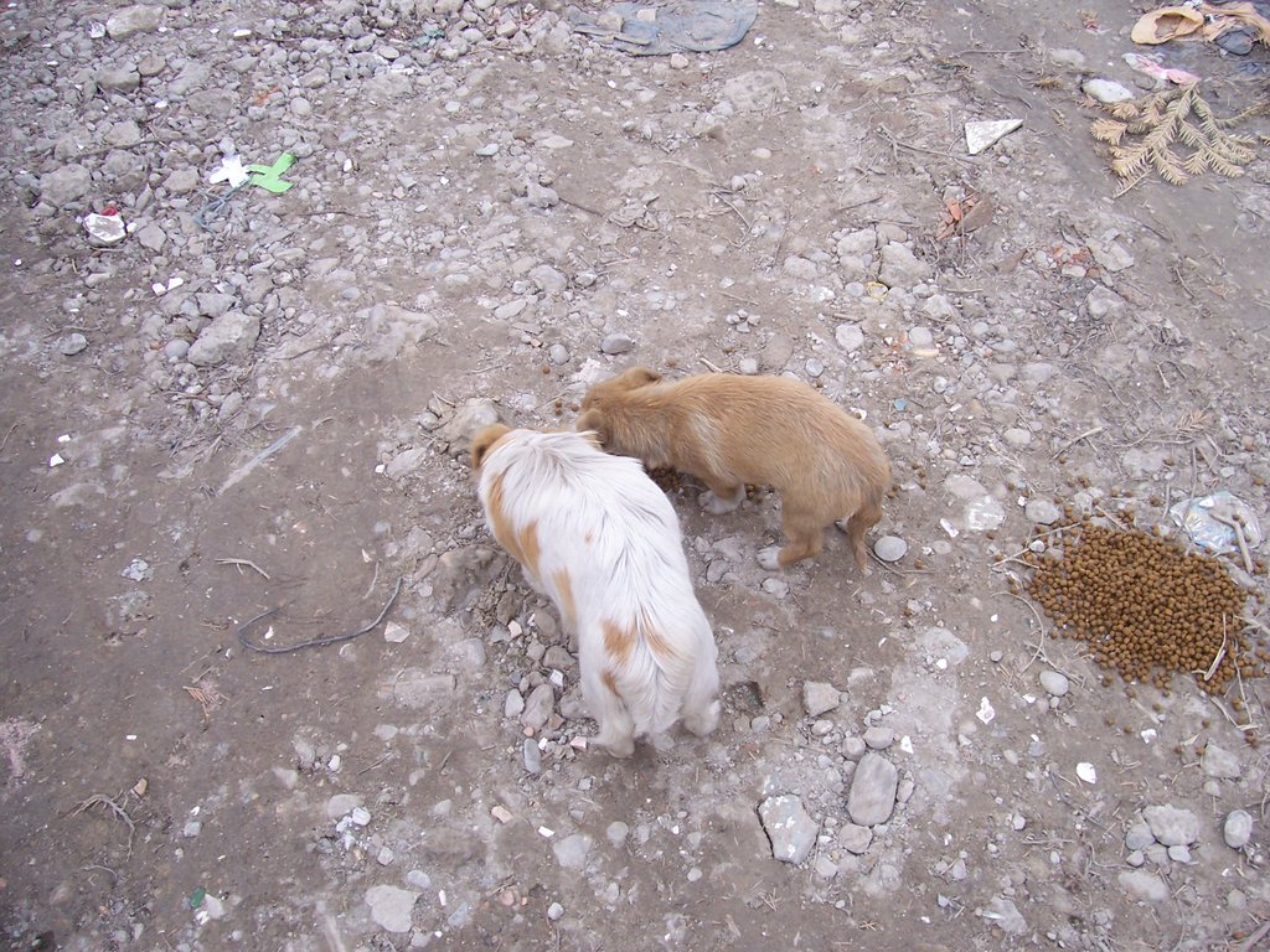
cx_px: 635
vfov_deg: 41.8
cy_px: 476
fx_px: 1247
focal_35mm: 34
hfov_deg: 54.0
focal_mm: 5.6
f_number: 2.7
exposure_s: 1/250
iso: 80
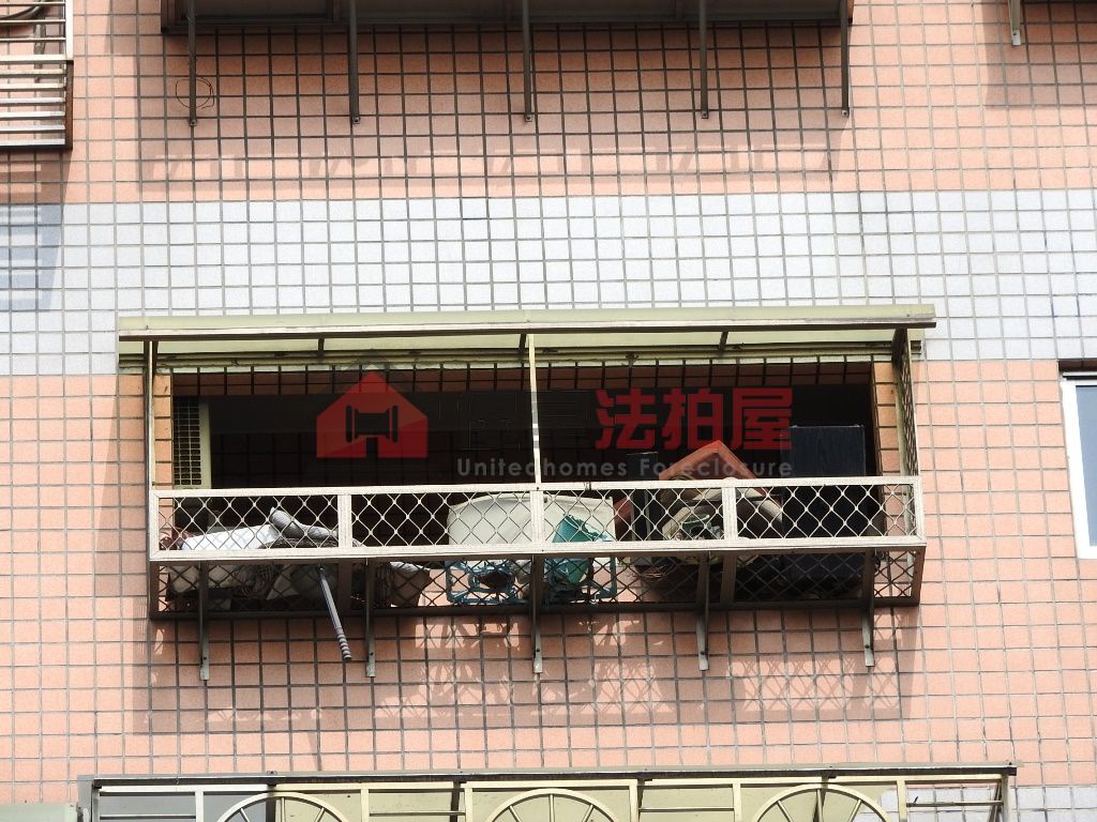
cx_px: 548
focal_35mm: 270
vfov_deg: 5.5
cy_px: 411
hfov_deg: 7.3
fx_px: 8556
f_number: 5.5
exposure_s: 1/250
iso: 100
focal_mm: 48.4
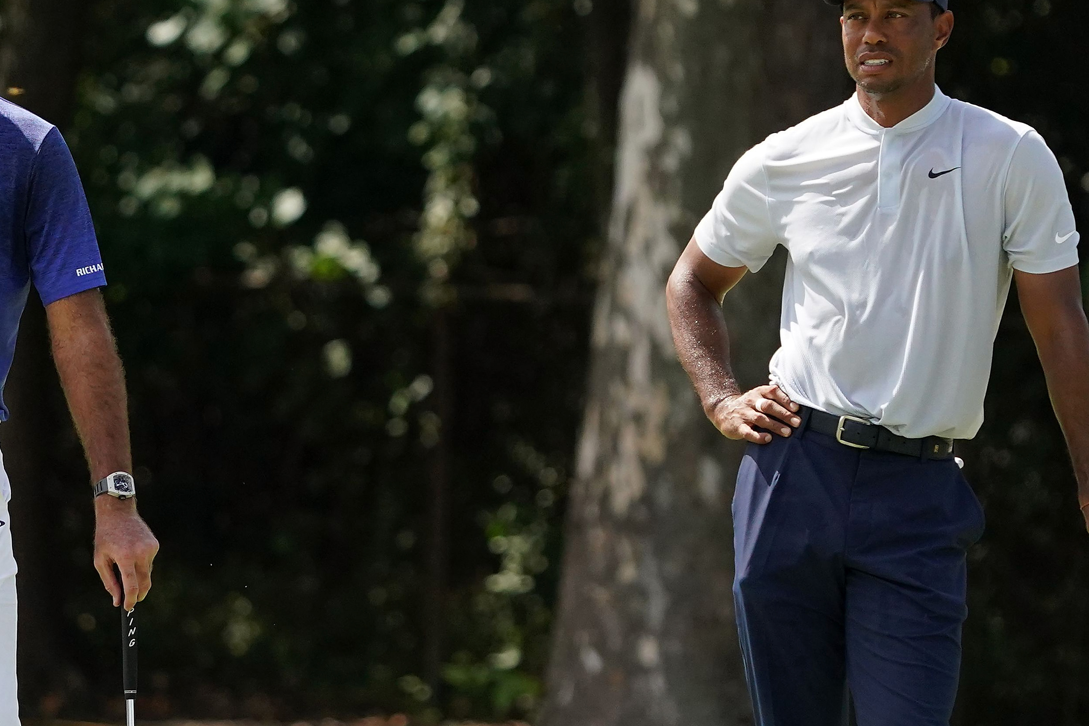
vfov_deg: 2.2
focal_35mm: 631
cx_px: 308
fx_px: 19086
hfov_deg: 3.3
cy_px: 424
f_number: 5.6
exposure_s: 1/5000
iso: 2000
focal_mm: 300
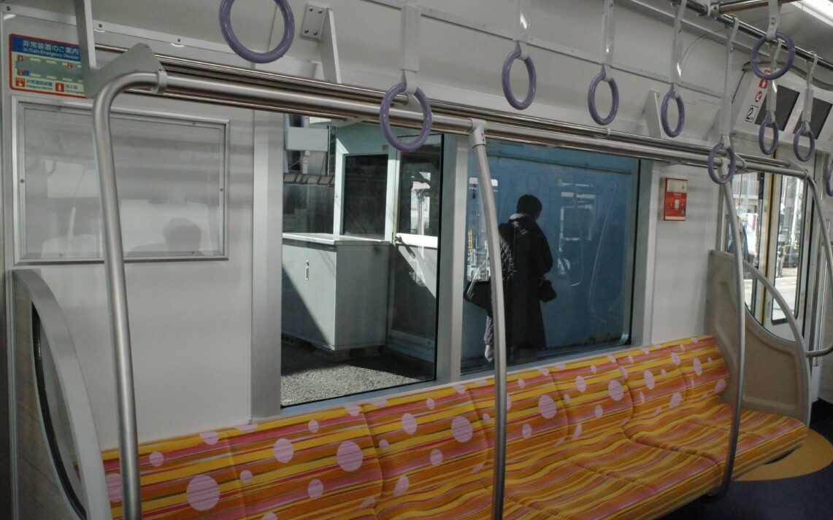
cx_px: 432
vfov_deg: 39.4
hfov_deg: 59.6
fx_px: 726
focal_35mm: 32
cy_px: 276
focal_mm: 18.3
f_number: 5.6
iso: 6400
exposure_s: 1/1250
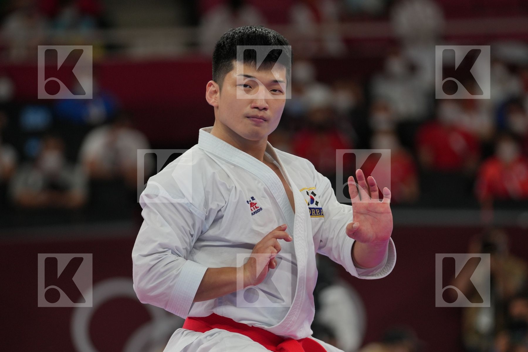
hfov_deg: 7.7
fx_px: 3916
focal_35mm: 267
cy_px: 176
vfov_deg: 5.1
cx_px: 264
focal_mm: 178
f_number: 2.8
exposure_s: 1/1000
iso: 500
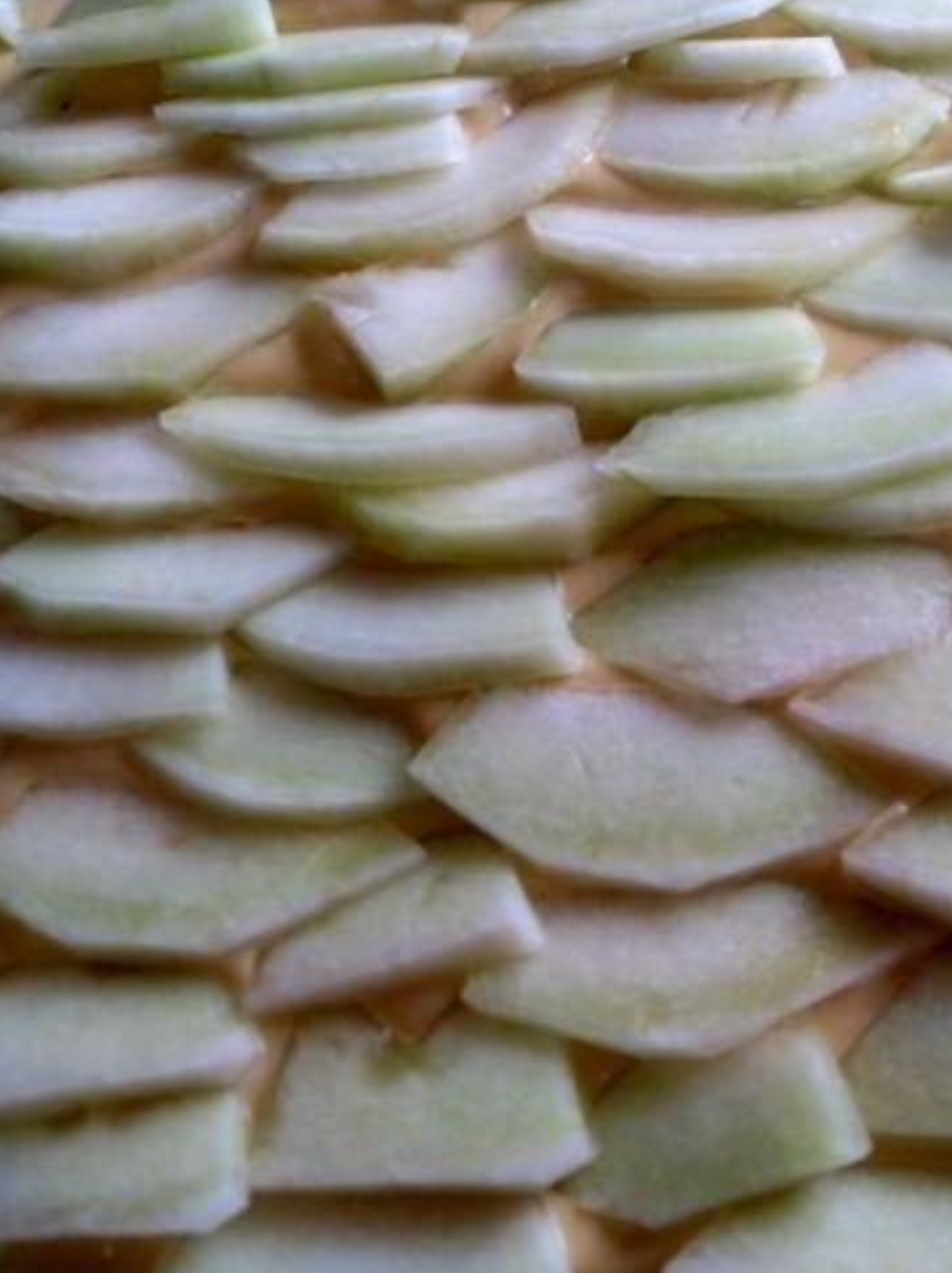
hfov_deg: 30.1
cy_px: 635
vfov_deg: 40.5
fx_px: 1726
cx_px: 763
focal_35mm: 47
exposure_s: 1/45
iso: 200
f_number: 2.8
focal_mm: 6.3
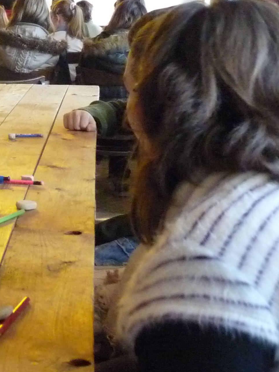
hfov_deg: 15.8
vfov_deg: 22.6
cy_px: 57
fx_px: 913
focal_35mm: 85
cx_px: -155
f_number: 3
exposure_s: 1/40
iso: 800
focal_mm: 5.3
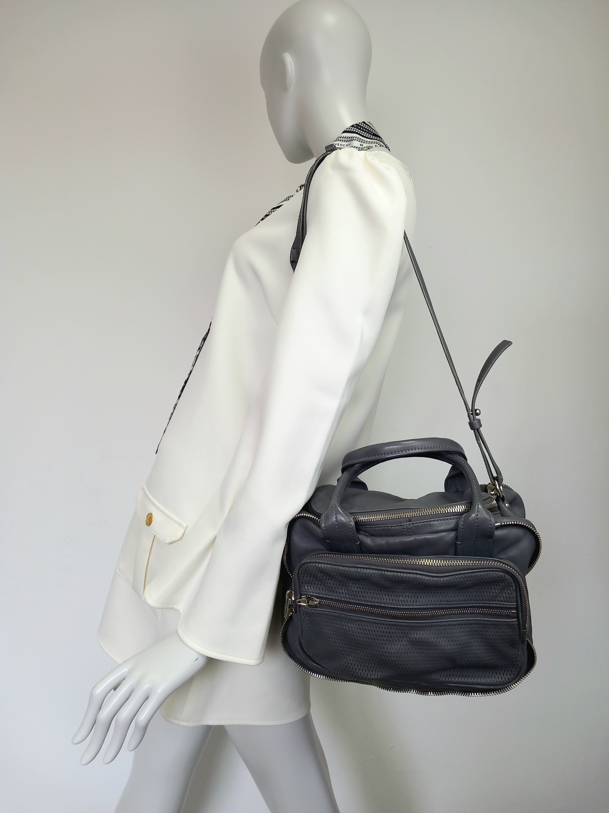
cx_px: 304
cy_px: 406
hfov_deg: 51.4
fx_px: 633
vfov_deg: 65.3
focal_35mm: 27
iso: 64
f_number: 1.8
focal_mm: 4
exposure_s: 1/50.3
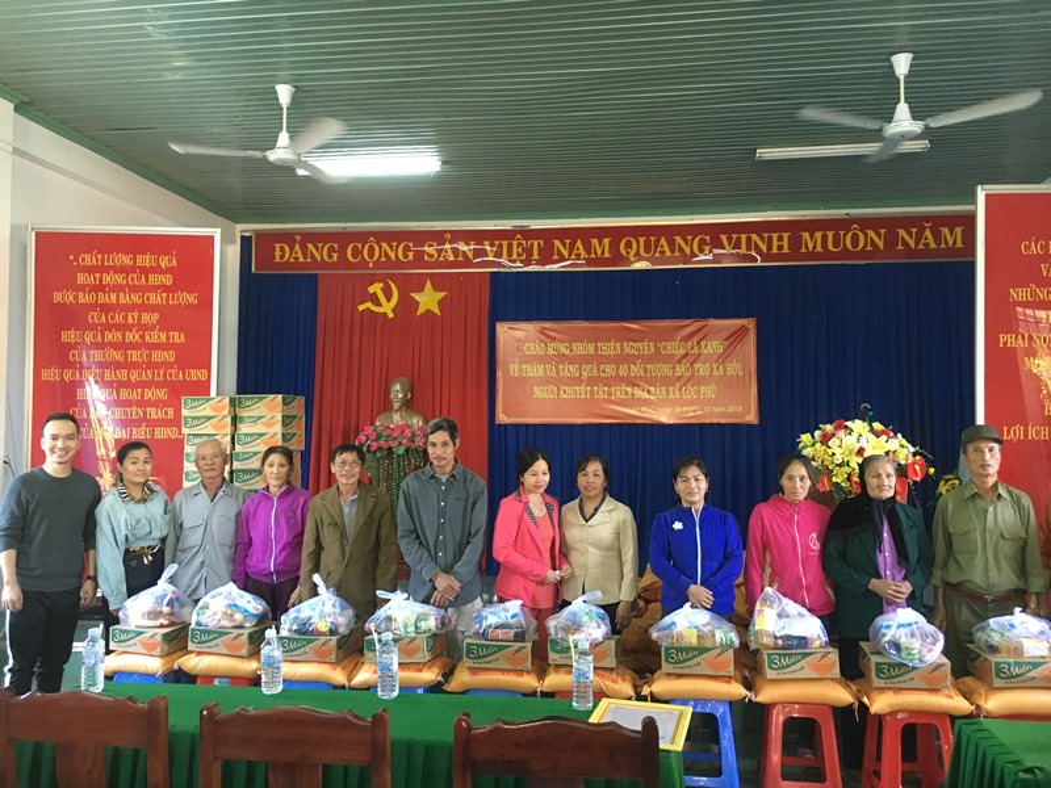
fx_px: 880
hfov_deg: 61.7
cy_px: 394
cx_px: 526
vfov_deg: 48.2
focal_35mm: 29
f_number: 2.2
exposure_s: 1/33
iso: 200
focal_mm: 4.15
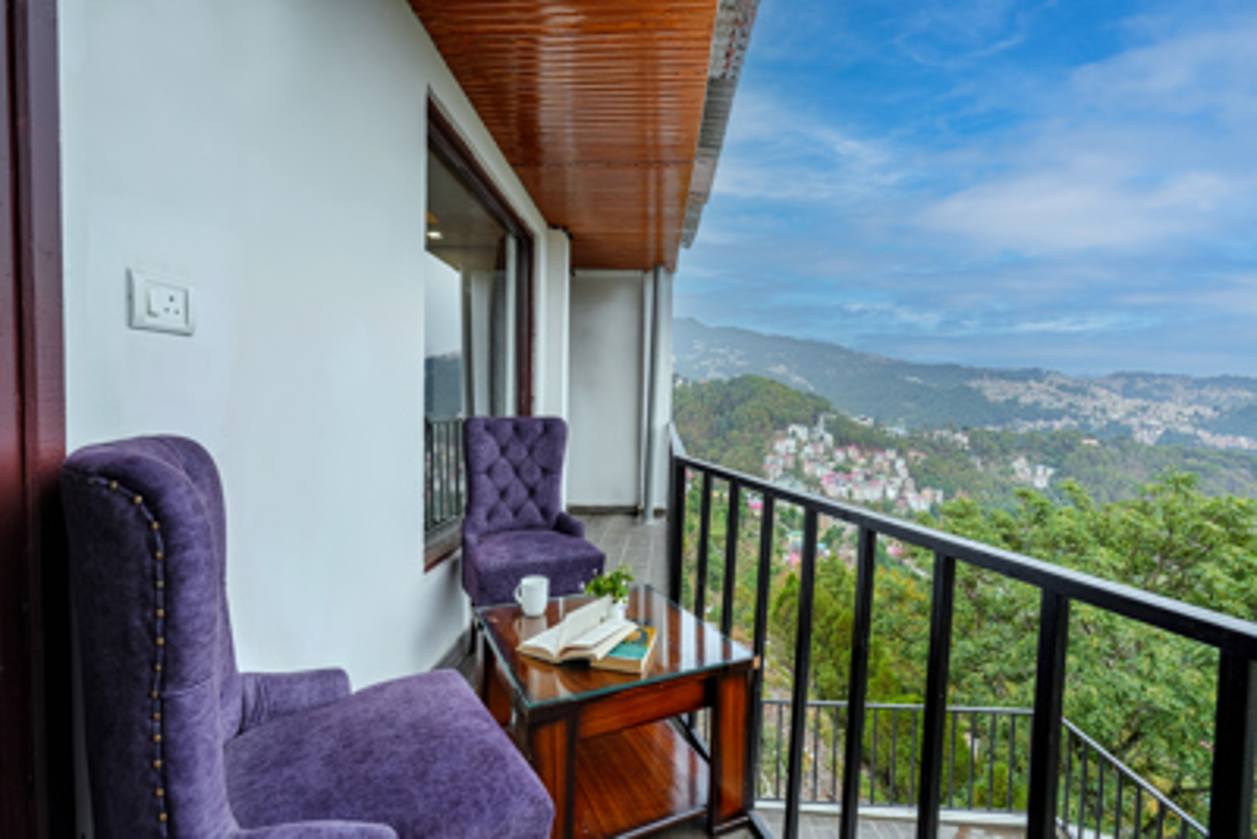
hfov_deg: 96.7
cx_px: 628
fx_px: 559
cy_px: 420
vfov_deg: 73.8
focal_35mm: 16
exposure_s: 1/25
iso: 80
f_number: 7.1
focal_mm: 16
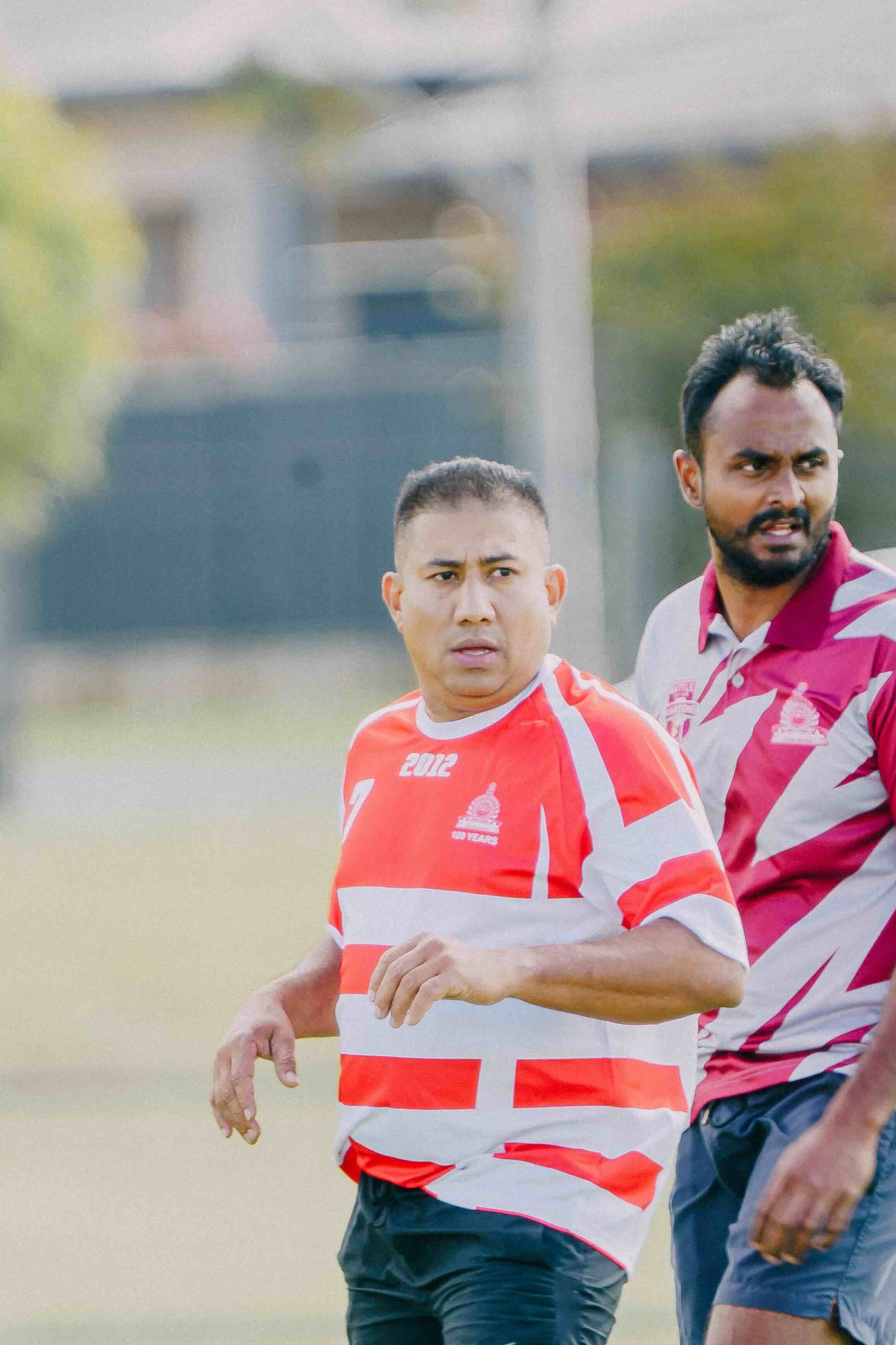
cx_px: 365
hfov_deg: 1.3
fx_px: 38749
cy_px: 881
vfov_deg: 2.0
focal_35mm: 1038
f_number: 6.3
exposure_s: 1/160
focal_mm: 600
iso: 200
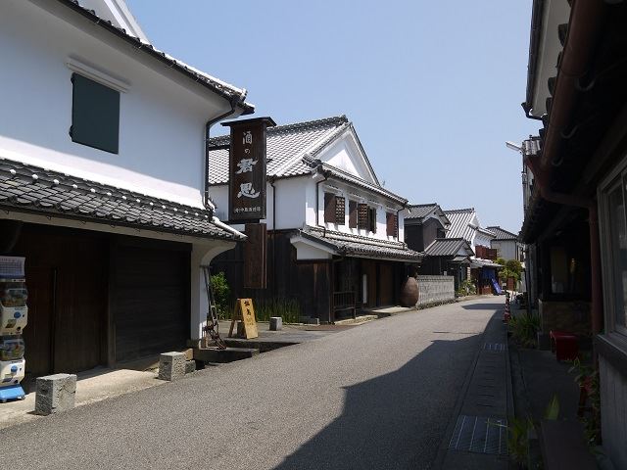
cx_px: 314
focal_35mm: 28
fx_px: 507
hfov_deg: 63.4
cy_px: 235
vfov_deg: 49.7
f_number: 8
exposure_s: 1/400
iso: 160
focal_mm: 14
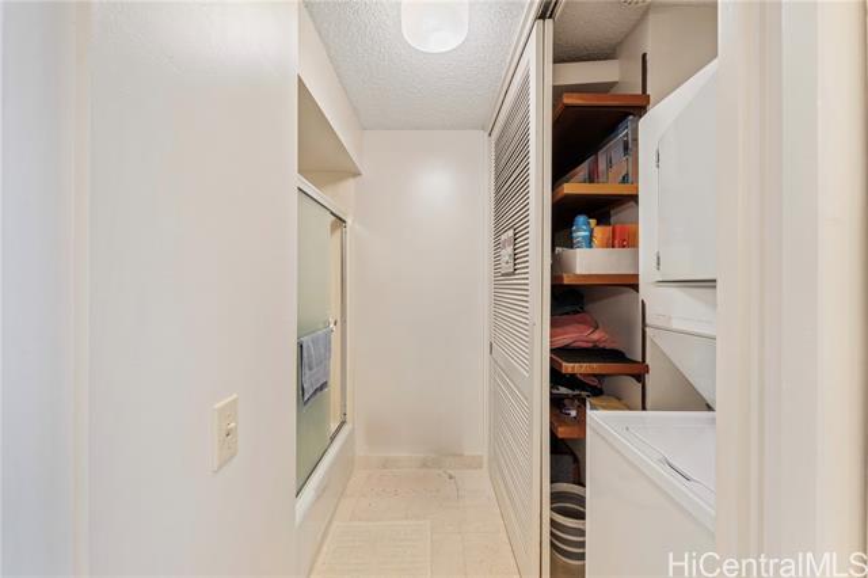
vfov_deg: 81.1
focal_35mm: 14
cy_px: 289
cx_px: 434
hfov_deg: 104.3
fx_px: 337
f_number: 9
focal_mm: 14
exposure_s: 1/8
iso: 400
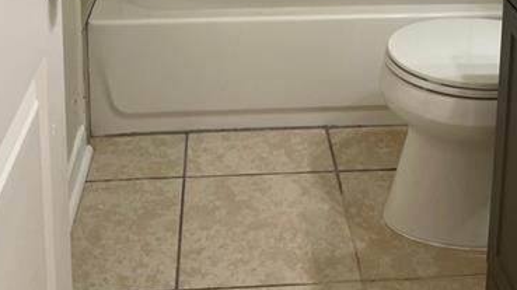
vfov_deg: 18.3
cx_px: 296
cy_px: -133
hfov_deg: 35.4
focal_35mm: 59
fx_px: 808
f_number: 1.6
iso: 64
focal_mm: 4.2
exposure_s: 1/60
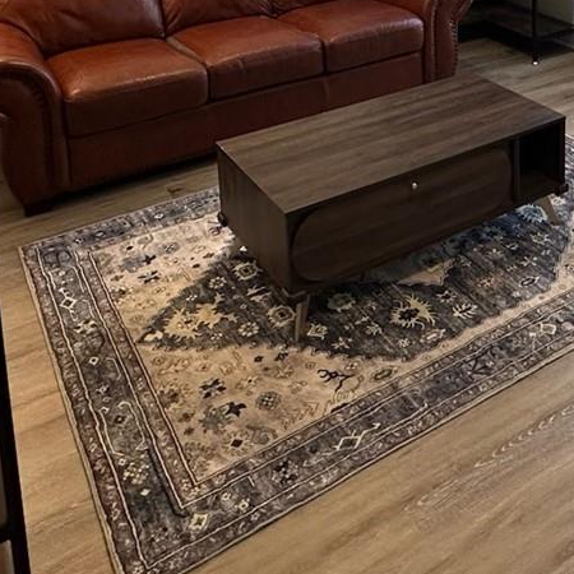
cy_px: -91
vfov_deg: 32.6
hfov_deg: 37.1
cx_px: 452
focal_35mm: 44
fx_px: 825
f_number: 2.2
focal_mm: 2.22
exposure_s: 1/60
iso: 200
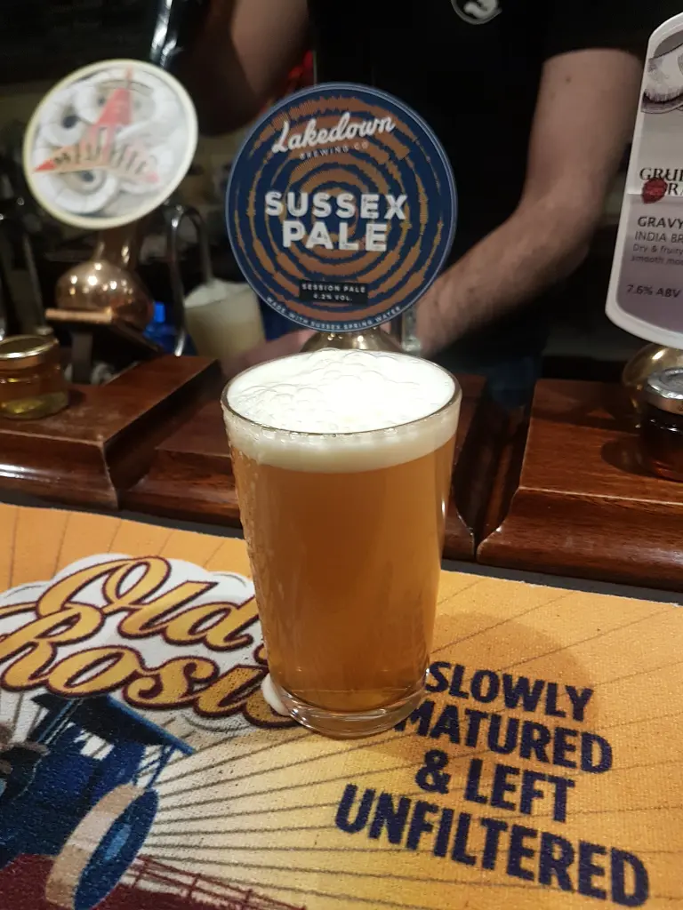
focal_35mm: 26
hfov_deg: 53.1
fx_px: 684
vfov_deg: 67.3
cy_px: 455
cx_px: 342
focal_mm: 4.2
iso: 125
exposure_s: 1/50
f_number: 1.7
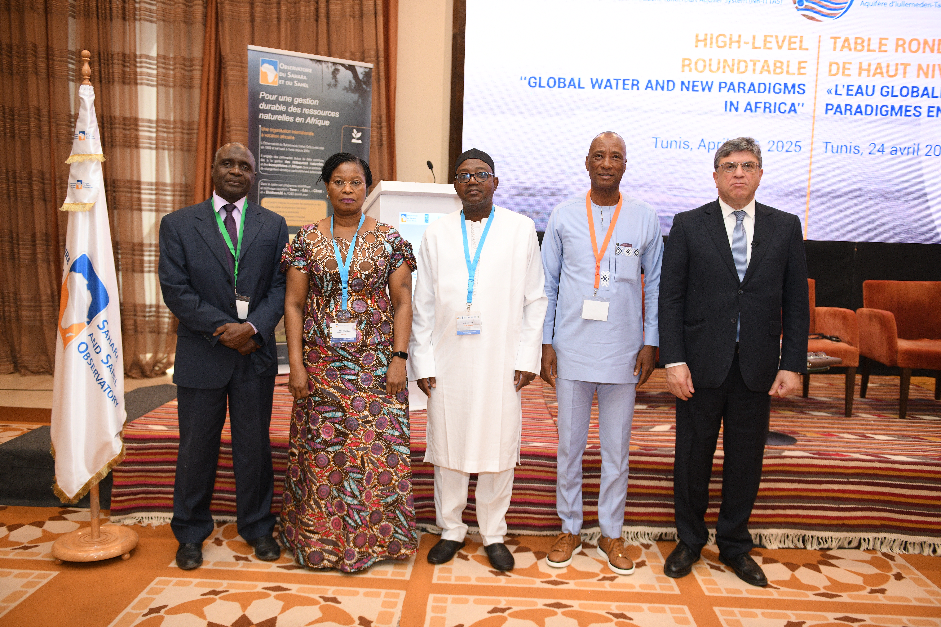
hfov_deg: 58.7
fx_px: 836
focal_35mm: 32
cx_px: 470
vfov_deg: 41.1
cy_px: 314
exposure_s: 1/160
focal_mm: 32
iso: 1250
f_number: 3.2
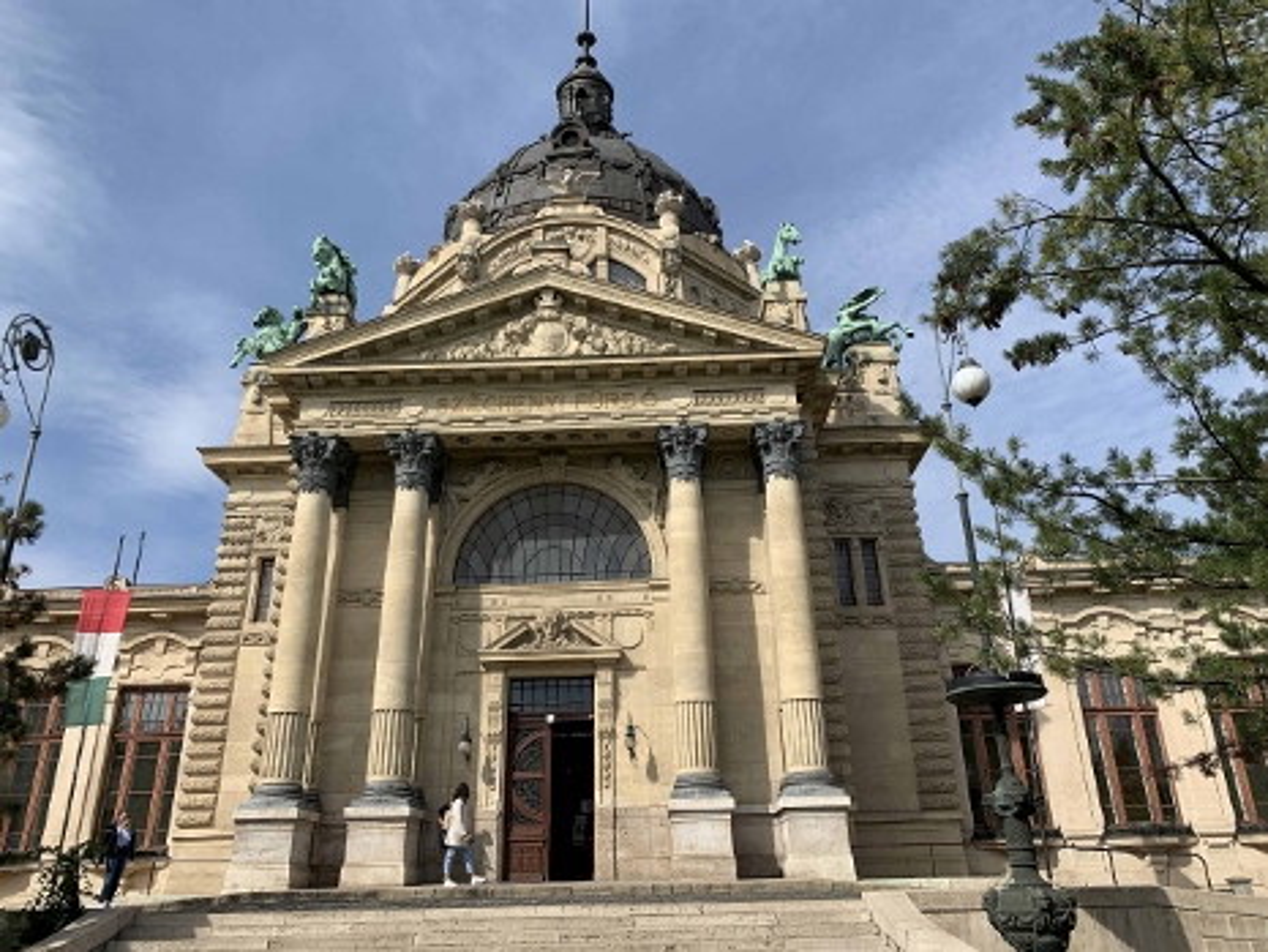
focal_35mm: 26
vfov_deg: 53.1
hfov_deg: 67.3
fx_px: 953
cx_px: 634
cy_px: 476
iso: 25
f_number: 1.8
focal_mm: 4.25
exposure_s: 1/2545
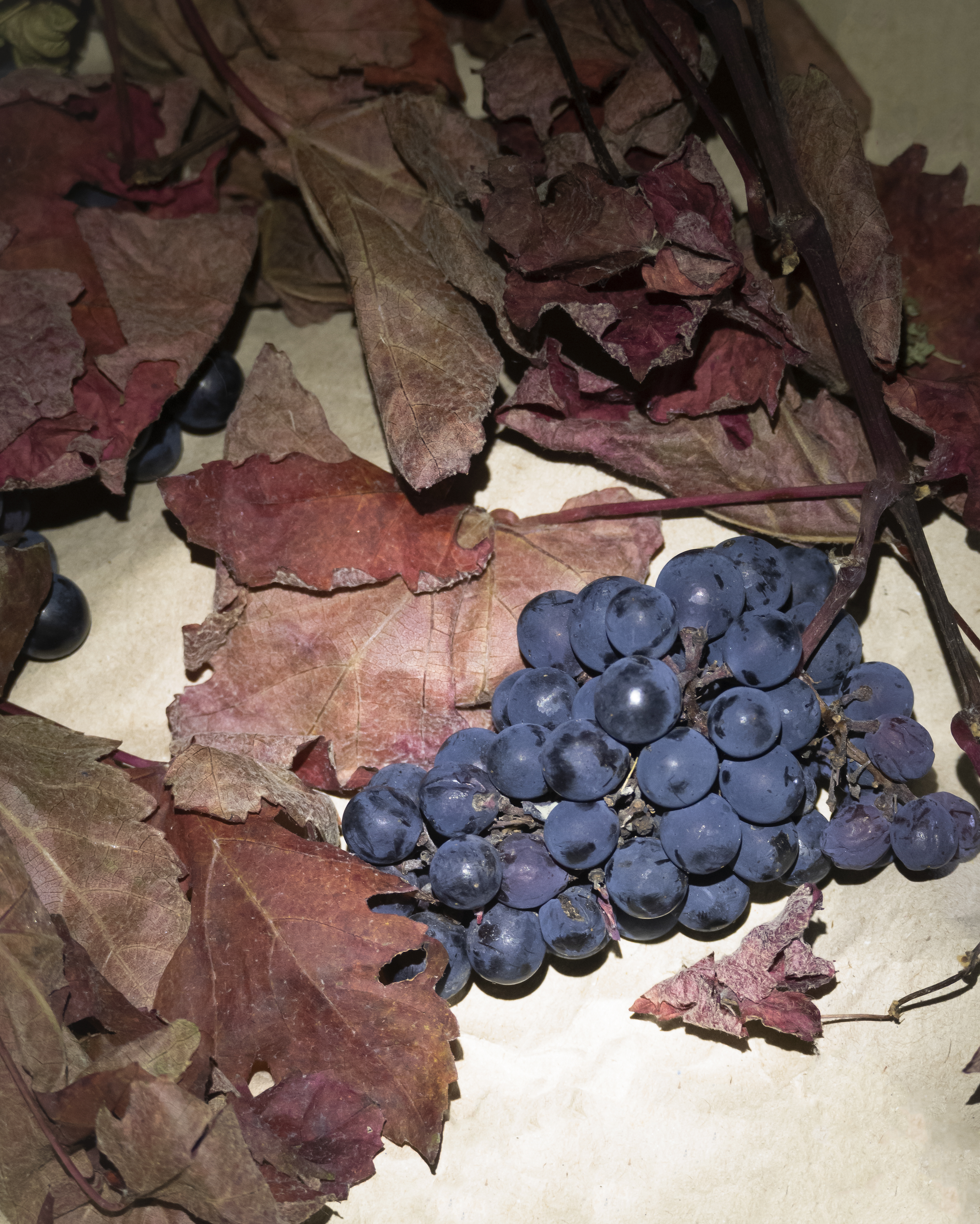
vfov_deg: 8.5
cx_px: 509
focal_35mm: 226
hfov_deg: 6.8
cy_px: 600
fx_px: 8193
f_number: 4
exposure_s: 1/60
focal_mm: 67.72
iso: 1600
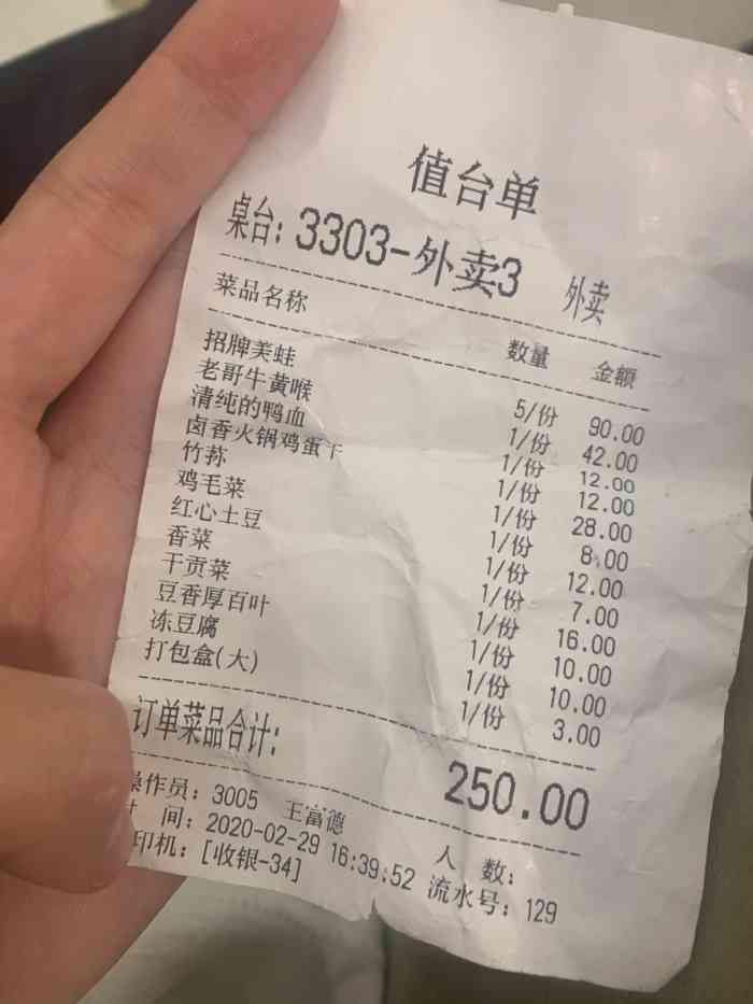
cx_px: 376
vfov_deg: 67.3
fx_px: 754
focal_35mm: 26
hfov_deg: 53.1
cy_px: 502
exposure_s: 1/50
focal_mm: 4.25
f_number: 1.8
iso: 80
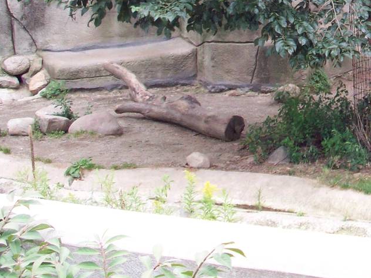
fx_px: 1007
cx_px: 456
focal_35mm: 94
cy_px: -69
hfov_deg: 19.5
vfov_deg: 15.1
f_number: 2.8
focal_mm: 6.2
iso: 80
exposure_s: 1/71
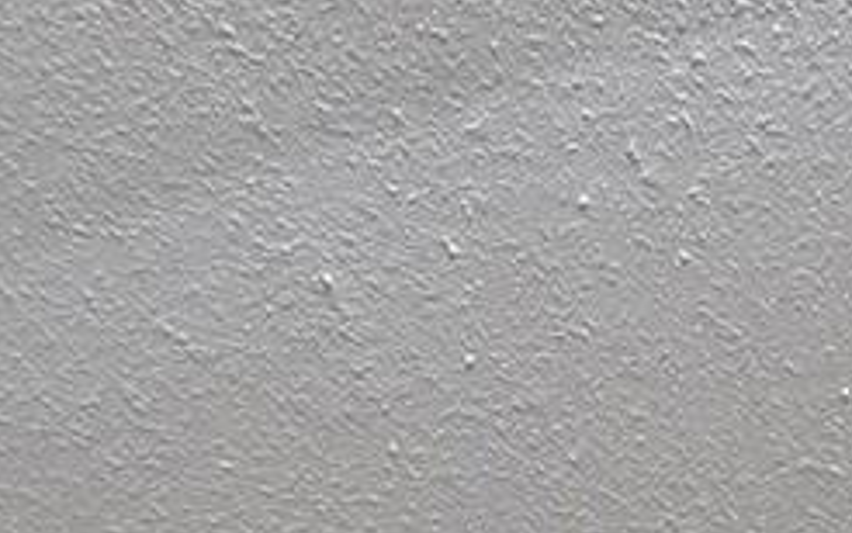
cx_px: 987
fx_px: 1998
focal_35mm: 86
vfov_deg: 7.5
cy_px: 2315
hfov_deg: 22.4
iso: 200
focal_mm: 2.2
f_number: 2.2
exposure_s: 1/60
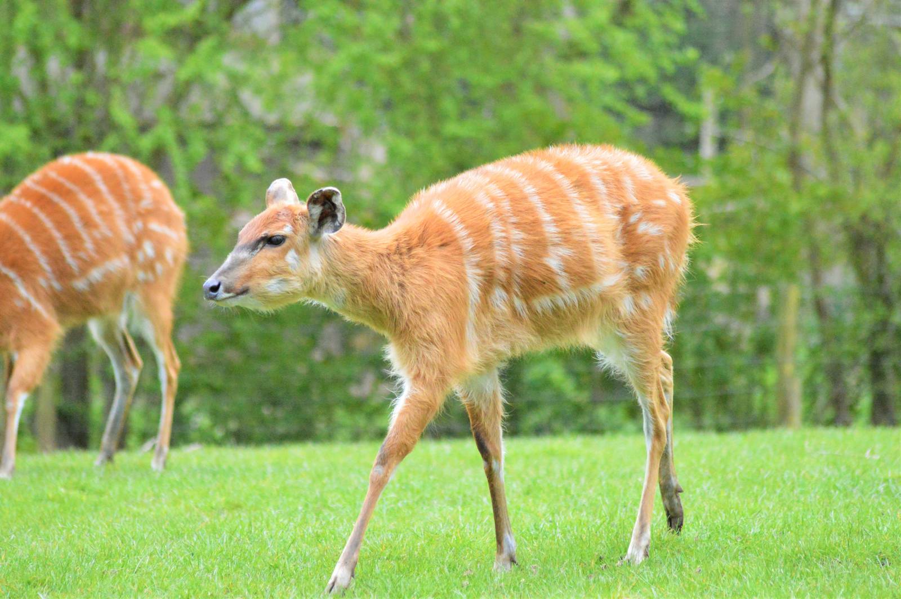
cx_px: 450
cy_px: 300
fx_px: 5626
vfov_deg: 6.1
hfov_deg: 9.2
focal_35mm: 225
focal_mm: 150
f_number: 4.5
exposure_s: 1/3200
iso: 6400
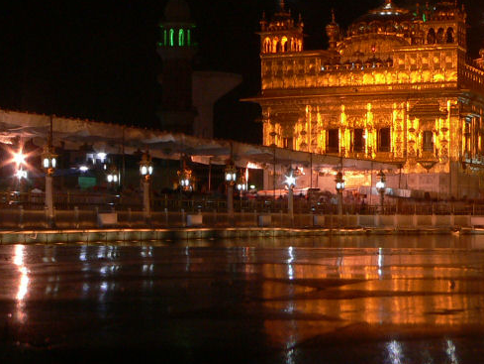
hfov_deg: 21.8
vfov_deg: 16.4
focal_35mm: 90
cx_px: 273
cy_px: 256
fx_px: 1259
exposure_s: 2
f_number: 6.5
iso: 100
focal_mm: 7.1
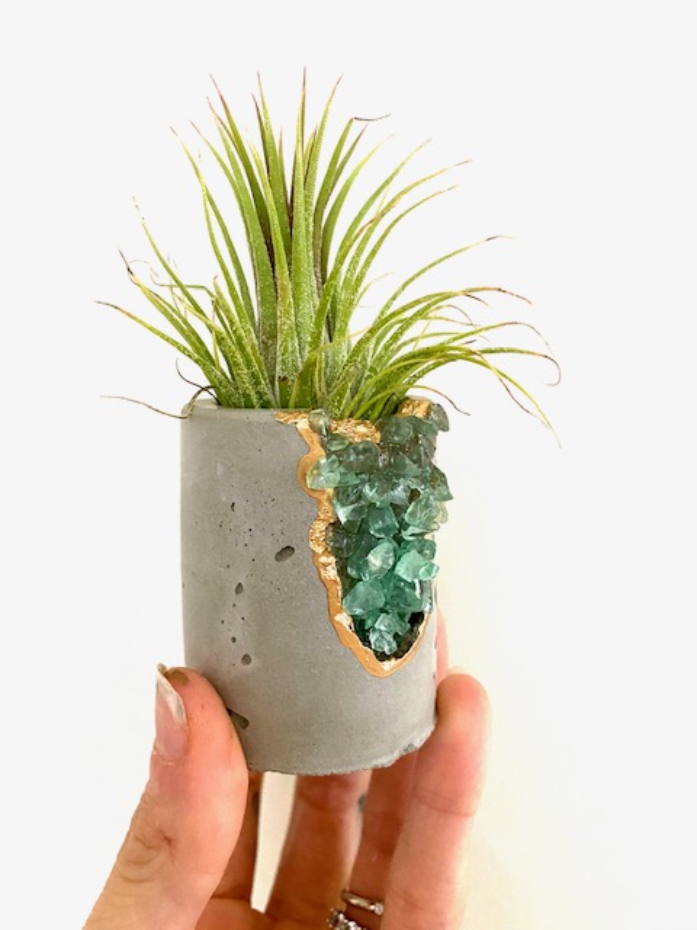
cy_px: 465
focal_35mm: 26
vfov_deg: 67.3
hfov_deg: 53.1
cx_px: 348
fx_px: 698
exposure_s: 1/40
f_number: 1.8
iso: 400
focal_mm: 4.25
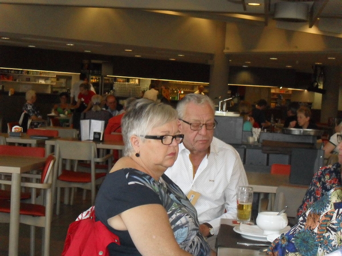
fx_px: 761
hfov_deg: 25.3
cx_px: 171
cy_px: 128
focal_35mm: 77
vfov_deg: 19.1
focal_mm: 13.6
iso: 400
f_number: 5
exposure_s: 1/60
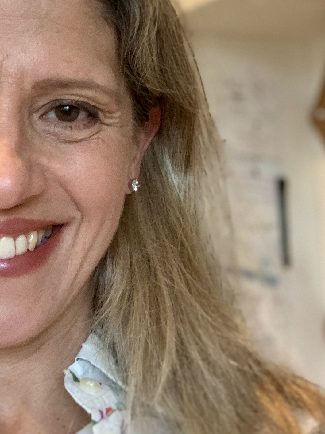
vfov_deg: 27.4
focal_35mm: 70
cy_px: 115
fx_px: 876
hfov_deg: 20.5
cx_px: 18
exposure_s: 1/30
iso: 250
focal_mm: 2.87
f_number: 2.2
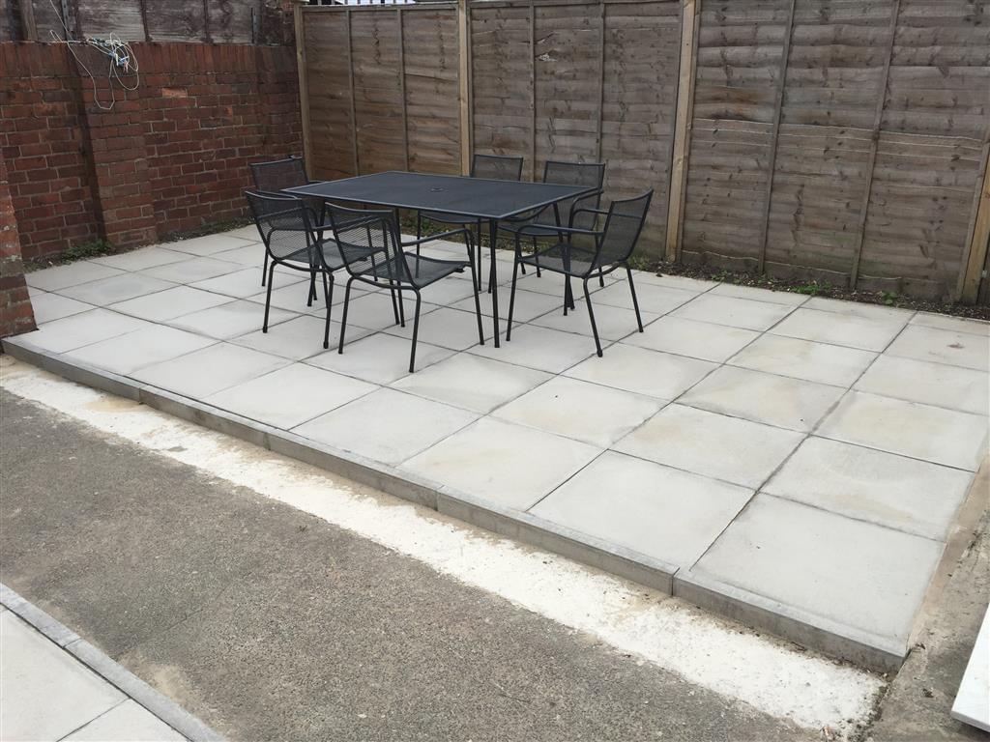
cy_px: 371
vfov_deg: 48.2
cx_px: 495
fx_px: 829
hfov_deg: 61.7
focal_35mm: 29
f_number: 2.2
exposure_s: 1/898
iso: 32
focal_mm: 4.15
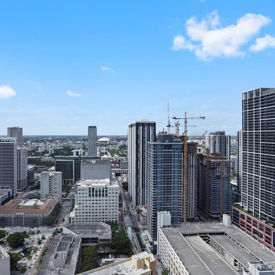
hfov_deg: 71.4
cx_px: 109
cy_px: 134
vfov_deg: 72.1
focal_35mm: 21
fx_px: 189
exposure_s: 1/800
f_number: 8
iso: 400
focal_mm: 16
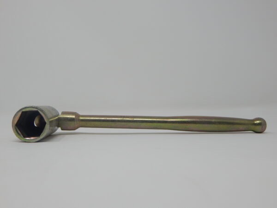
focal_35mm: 38
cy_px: 104
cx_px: 138
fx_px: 304
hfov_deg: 49.0
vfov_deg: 37.7
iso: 125
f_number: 3.4
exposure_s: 1/160
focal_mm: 6.8
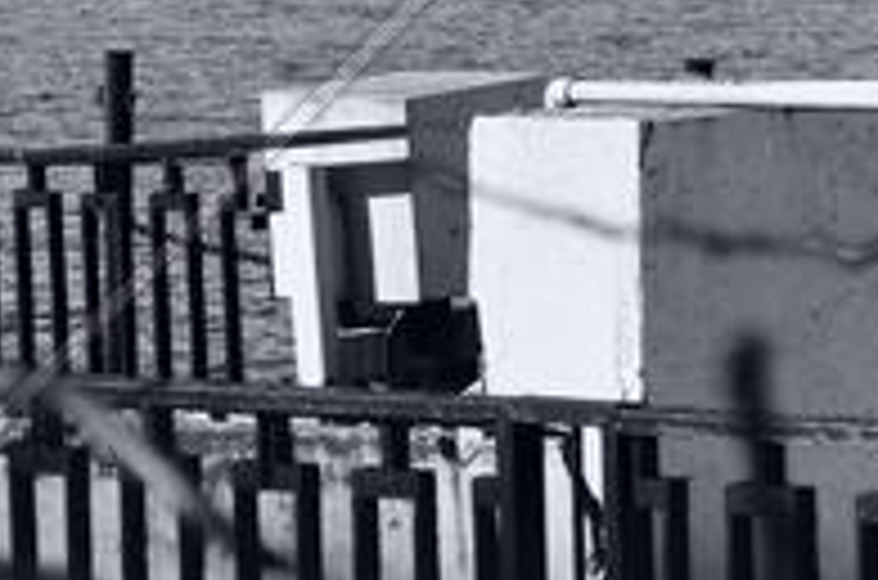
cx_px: 932
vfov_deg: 3.9
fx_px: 8515
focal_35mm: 350
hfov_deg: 5.9
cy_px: -517
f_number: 11
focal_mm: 52
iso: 200
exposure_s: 1/400
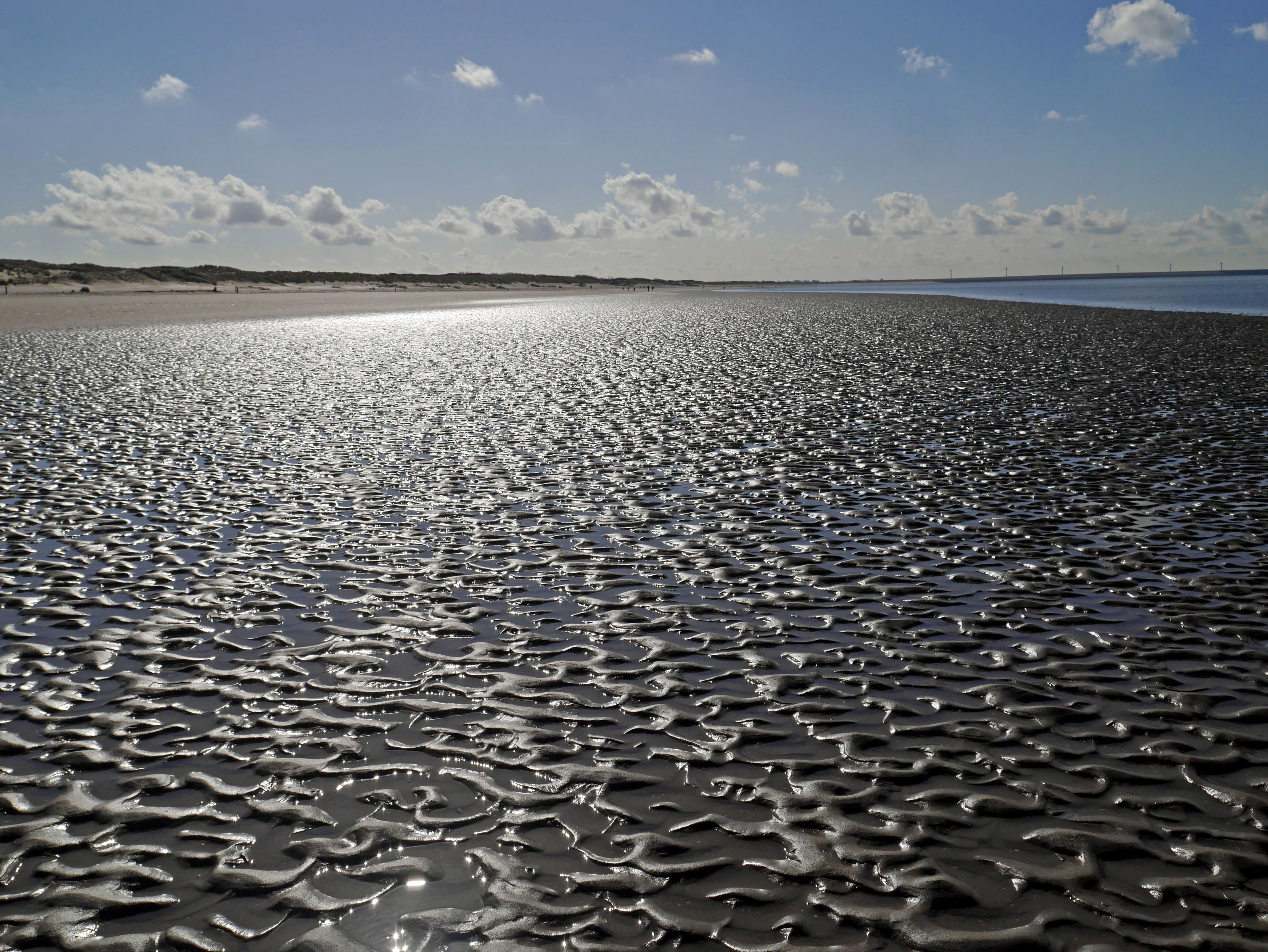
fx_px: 1246
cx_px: 634
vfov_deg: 41.8
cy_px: 476
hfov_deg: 53.9
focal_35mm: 34
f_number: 8
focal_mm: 17
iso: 160
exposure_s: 1/2500
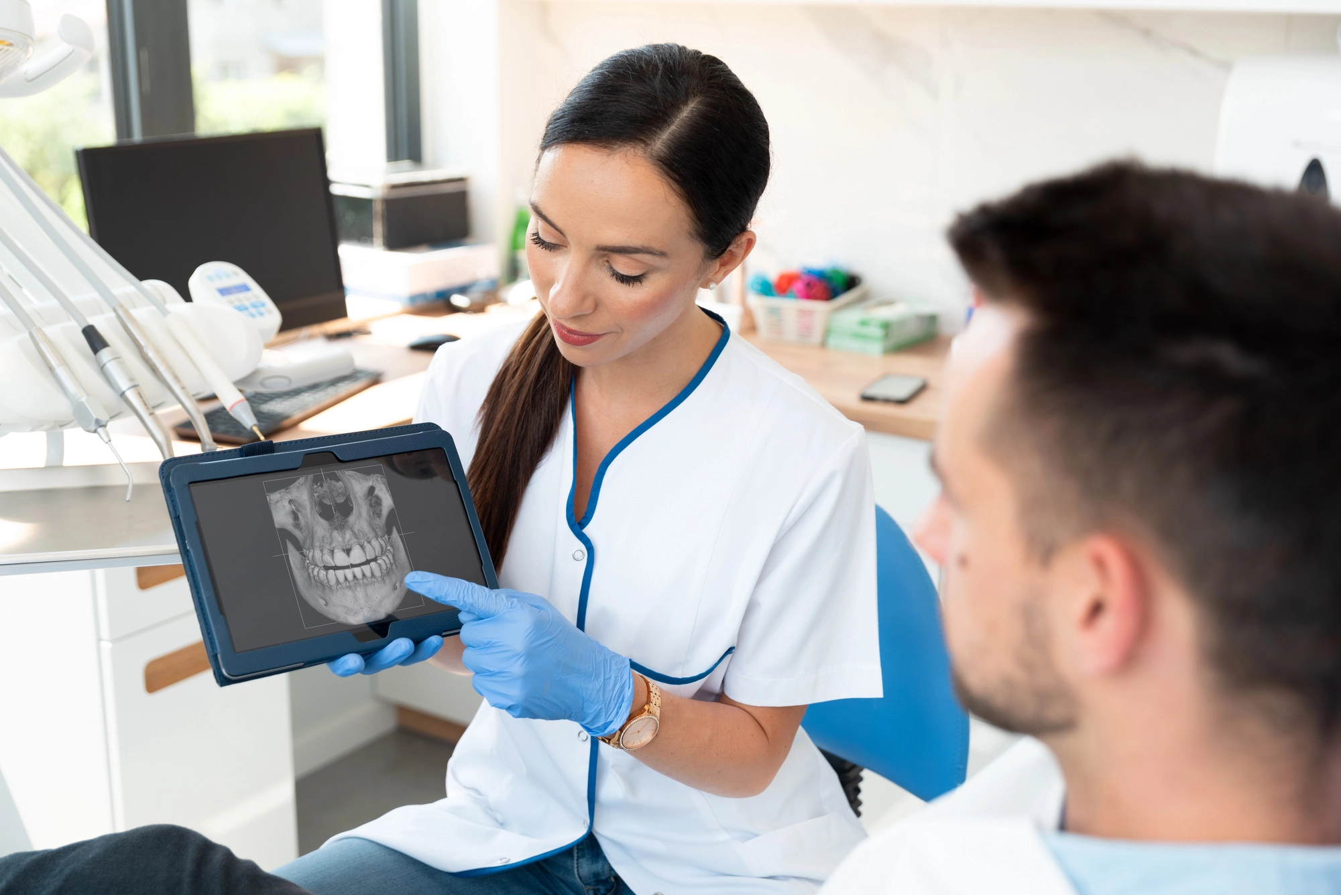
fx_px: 1714
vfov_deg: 29.3
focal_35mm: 46
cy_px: 448
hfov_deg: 42.7
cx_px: 670
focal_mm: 46
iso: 200
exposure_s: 1/200
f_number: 3.5
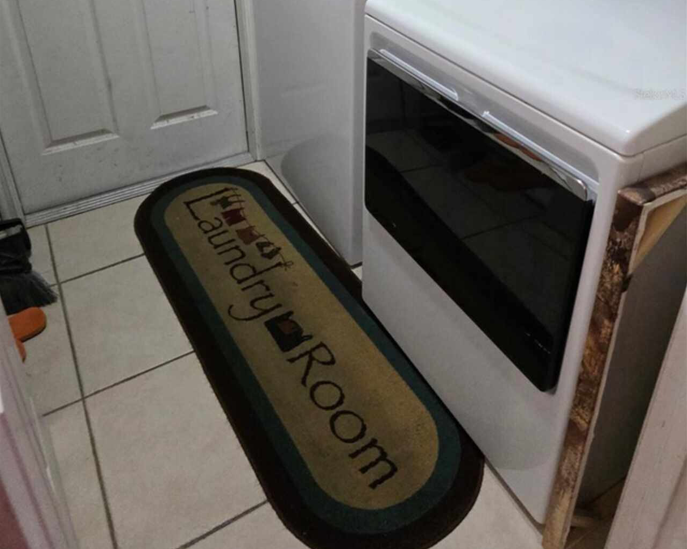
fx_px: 610
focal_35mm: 30
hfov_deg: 58.8
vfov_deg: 45.5
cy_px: 94
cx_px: 344
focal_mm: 6.3
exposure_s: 1/60
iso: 500
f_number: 1.7
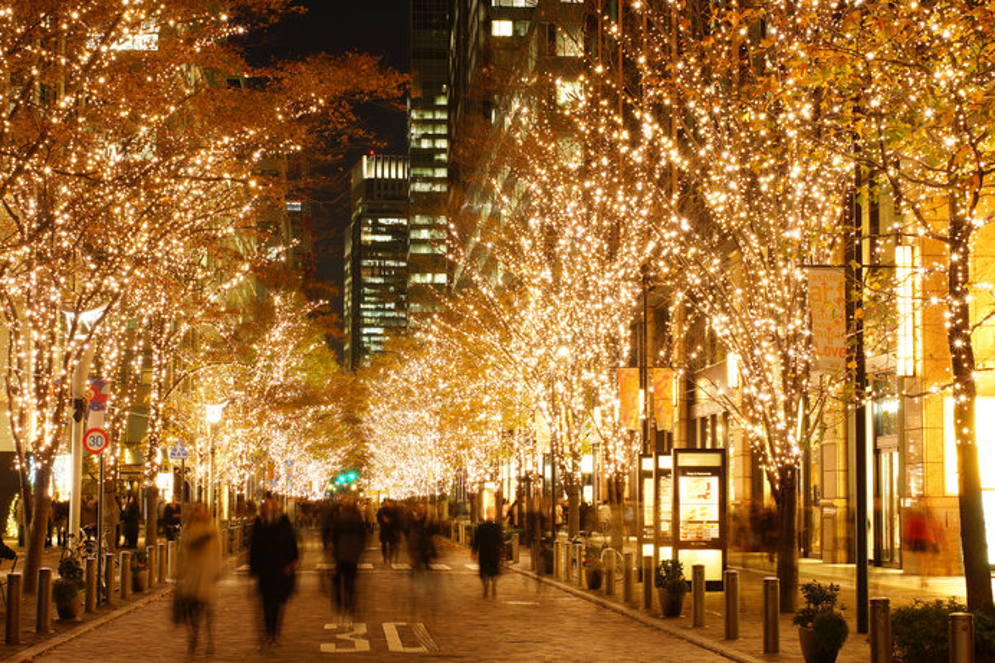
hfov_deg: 27.0
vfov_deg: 18.2
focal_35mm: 75
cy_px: 332
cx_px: 498
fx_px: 2072
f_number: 11
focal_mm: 50
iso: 200
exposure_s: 3.2
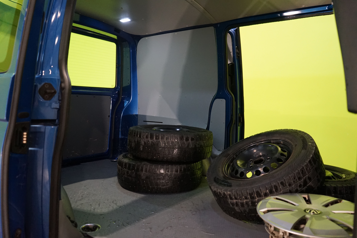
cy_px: 119
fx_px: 278
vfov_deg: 46.4
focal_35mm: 28
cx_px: 178
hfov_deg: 65.5
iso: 4000
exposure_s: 1/160
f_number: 3.5
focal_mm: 28
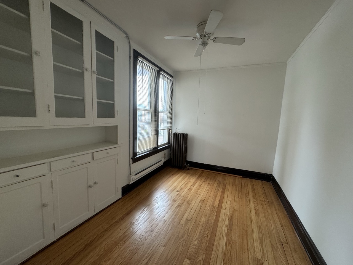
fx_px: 143
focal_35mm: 14
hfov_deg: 102.1
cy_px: 132
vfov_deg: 85.7
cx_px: 176
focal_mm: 2.22
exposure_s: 1/120
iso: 250
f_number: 2.2
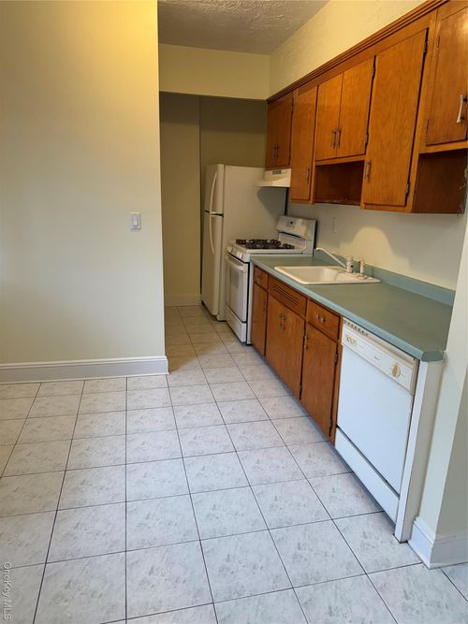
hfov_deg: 56.8
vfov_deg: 71.6
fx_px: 433
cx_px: 234
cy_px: 312
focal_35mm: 24
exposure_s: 1/120
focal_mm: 6.76
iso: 100
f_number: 1.78
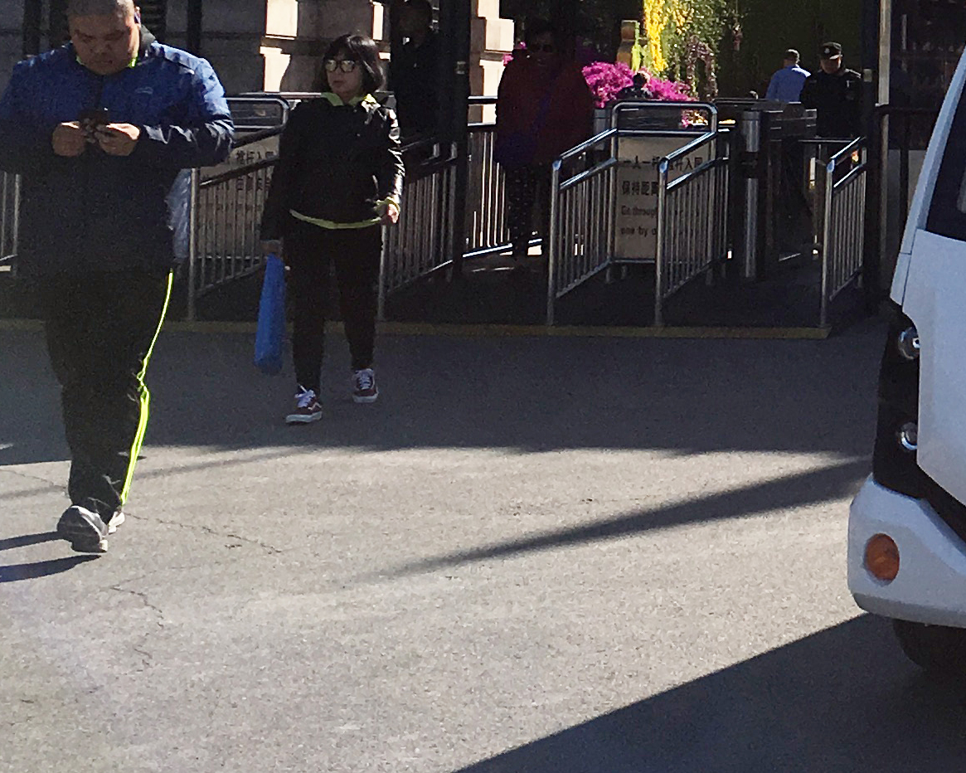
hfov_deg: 17.9
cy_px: 7
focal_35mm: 98
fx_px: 2802
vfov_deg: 15.4
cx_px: 1368
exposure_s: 1/2198
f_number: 2.2
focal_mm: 4.15
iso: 25
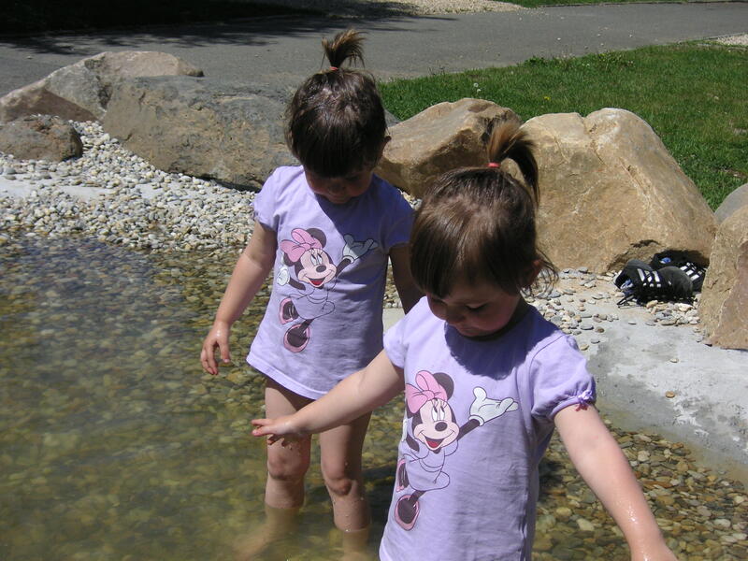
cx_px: 374
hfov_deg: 36.2
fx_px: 1145
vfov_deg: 27.5
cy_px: 280
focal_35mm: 53
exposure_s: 1/180
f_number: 9.5
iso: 50
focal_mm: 8.9
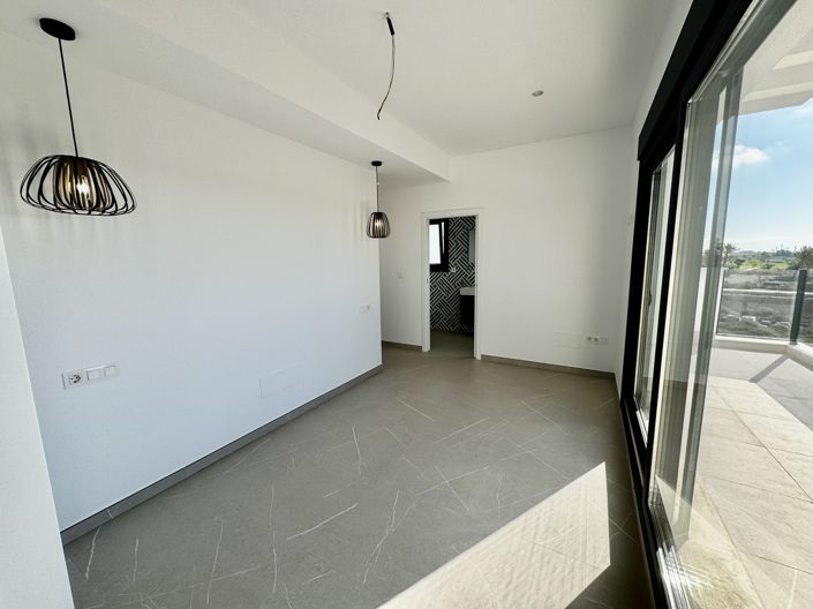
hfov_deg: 102.1
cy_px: 304
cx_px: 406
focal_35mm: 14
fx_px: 329
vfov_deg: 85.6
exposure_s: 1/636
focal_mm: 2.22
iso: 40
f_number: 2.2
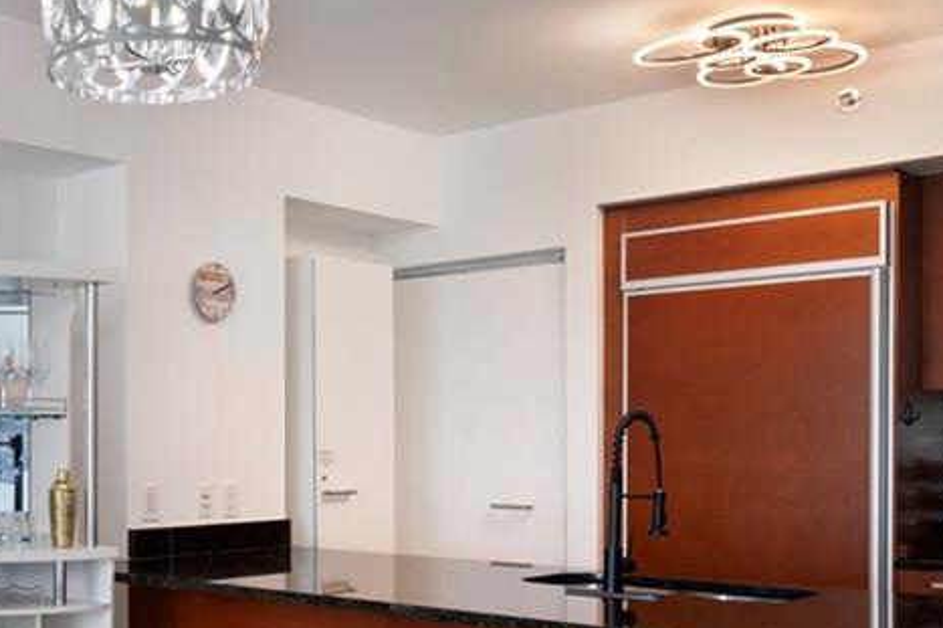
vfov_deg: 27.7
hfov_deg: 38.2
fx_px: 1257
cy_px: 454
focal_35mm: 48
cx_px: 83
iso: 320
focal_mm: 14
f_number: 9
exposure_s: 1/3
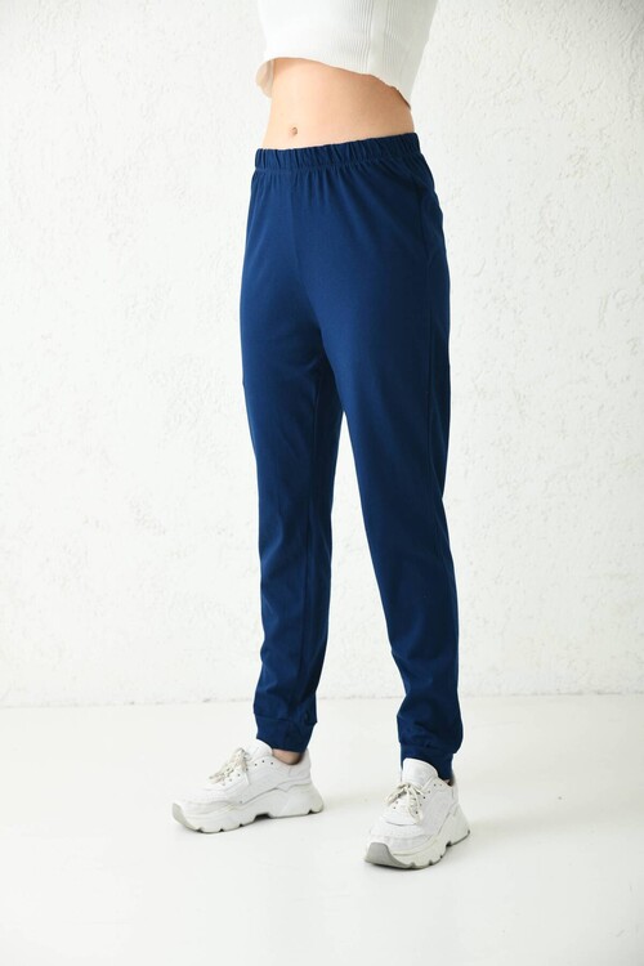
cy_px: 483
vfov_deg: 28.8
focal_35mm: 70
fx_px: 1878
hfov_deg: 19.5
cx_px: 322
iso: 100
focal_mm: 70
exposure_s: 1/160
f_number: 5.6
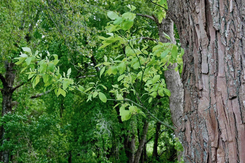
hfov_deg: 32.9
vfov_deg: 22.3
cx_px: 122
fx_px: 415
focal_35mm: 61
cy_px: 82
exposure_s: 1/250
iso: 400
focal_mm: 22.19
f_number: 3.5
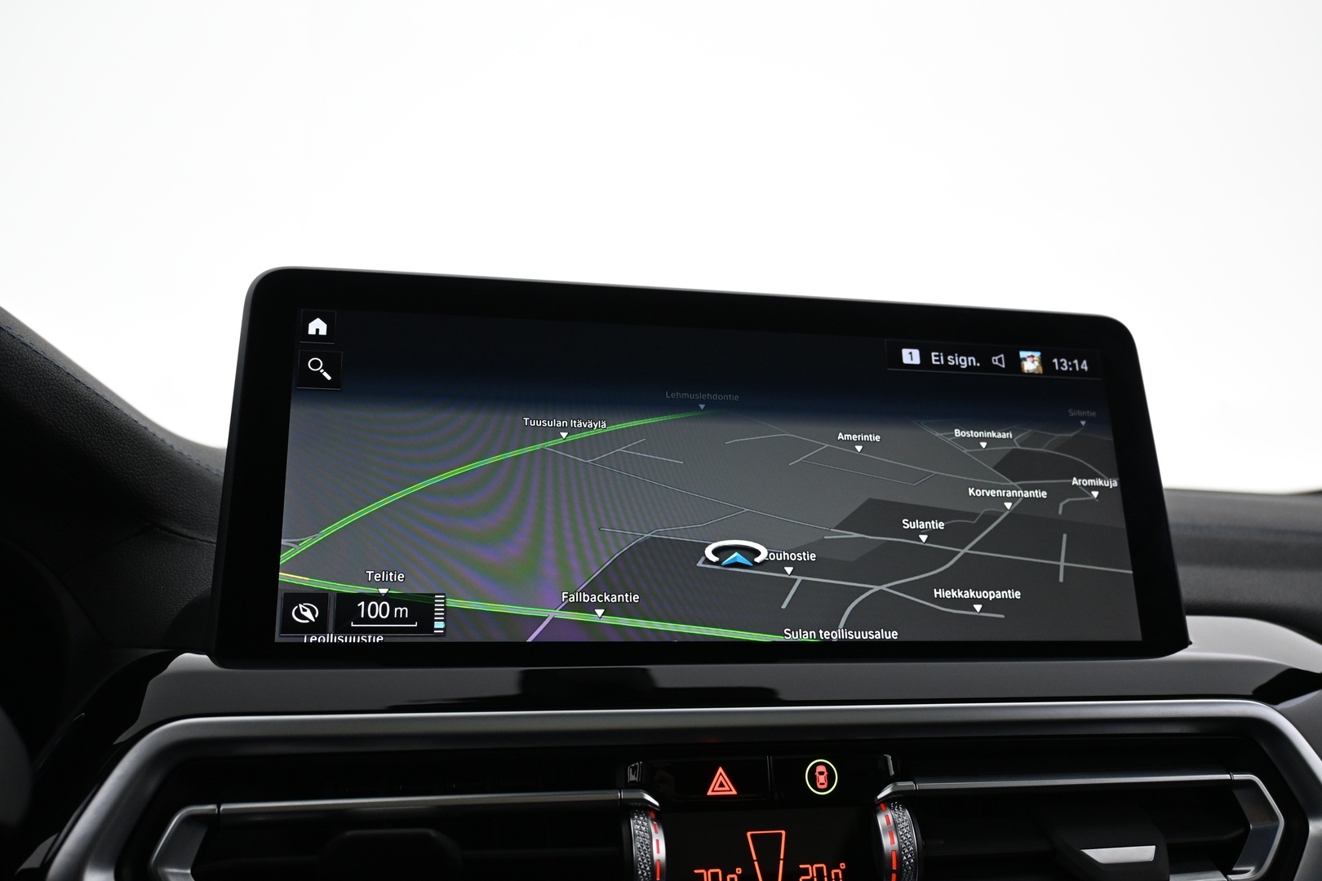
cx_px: 661
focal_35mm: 32
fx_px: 1157
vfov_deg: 41.7
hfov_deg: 59.5
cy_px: 440
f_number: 4
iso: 1100
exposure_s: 1/30
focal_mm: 21
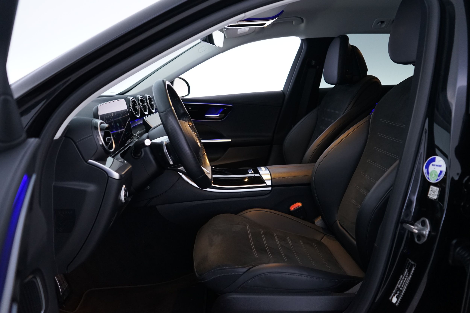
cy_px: 156
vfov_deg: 46.4
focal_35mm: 28
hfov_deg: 65.5
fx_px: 366
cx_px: 235
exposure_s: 1/40
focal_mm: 28
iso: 2000
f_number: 4
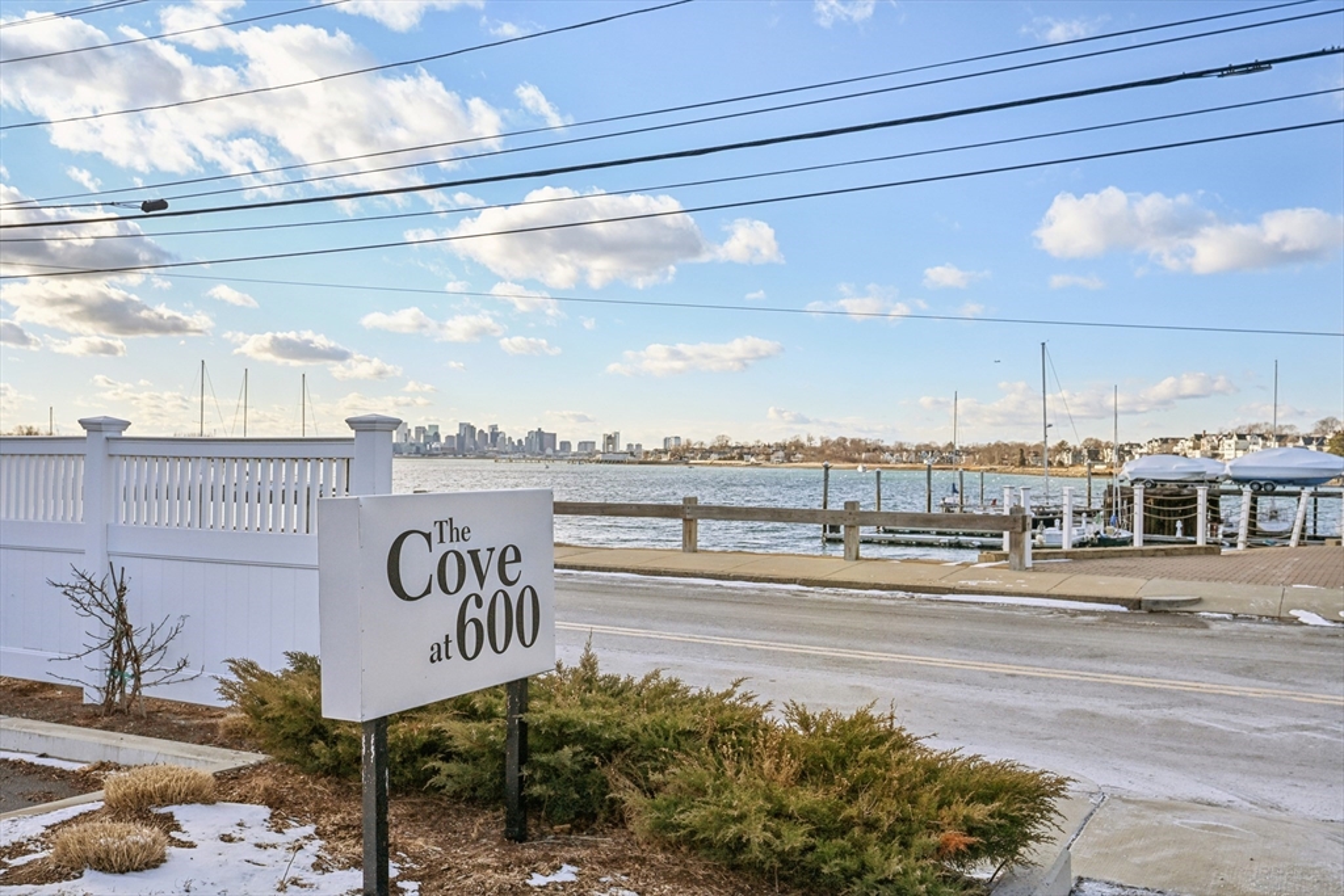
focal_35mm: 30
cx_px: 672
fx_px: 1120
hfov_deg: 61.9
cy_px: 448
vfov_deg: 43.6
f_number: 8
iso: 400
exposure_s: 1/800
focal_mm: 30
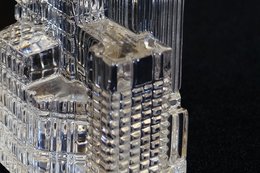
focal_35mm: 109
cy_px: -1
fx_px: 786
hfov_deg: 18.7
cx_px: 84
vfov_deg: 12.4
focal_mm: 28
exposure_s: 1/60
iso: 1000
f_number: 4.5
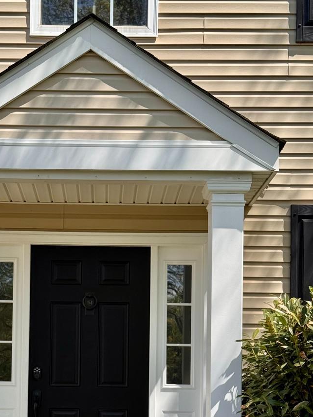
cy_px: 358
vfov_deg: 22.3
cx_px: 75
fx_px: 1037
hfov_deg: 17.1
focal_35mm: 86
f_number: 1.78
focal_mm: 6.76
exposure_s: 1/2959
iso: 64
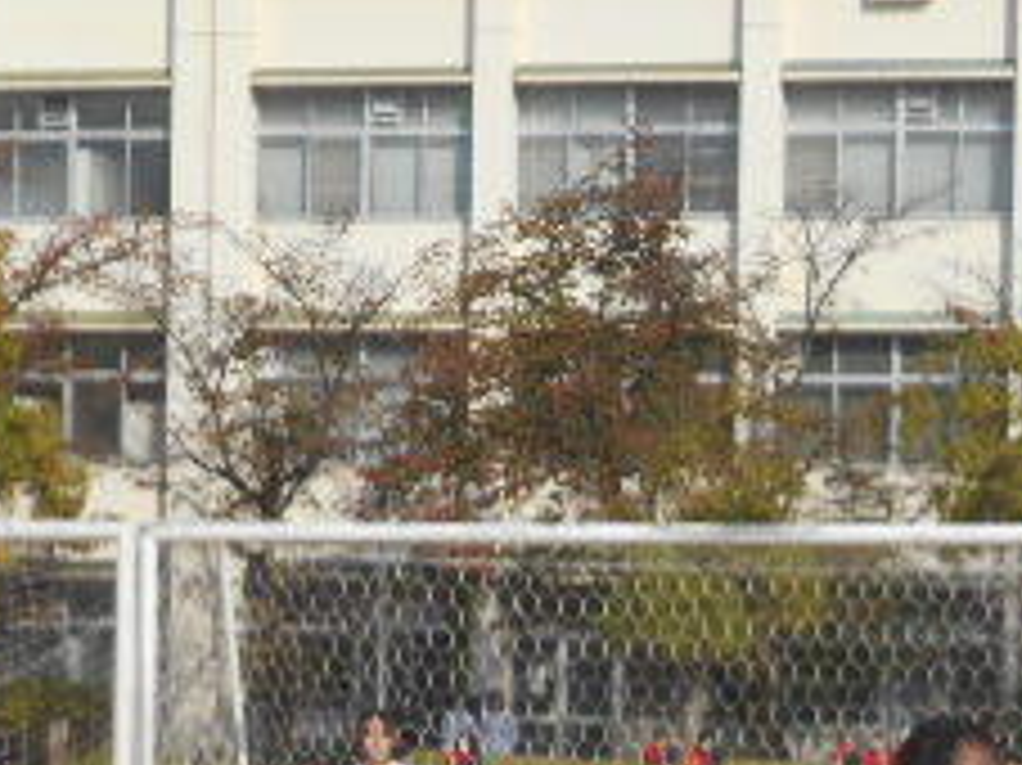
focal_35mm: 186
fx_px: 5489
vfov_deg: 7.9
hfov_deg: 10.6
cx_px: 513
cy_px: 922
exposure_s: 1/640
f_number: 5.3
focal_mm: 11.6
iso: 80
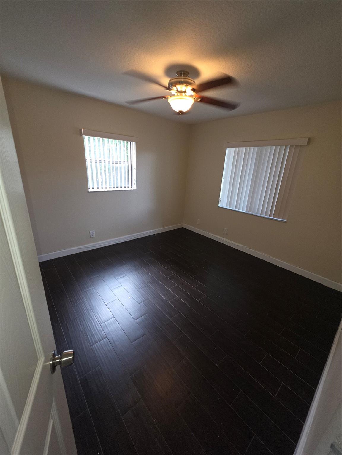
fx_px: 171
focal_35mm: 13
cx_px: 171
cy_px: 228
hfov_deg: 89.9
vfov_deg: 106.2
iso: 80
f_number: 1.9
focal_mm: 2.2
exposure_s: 1/60
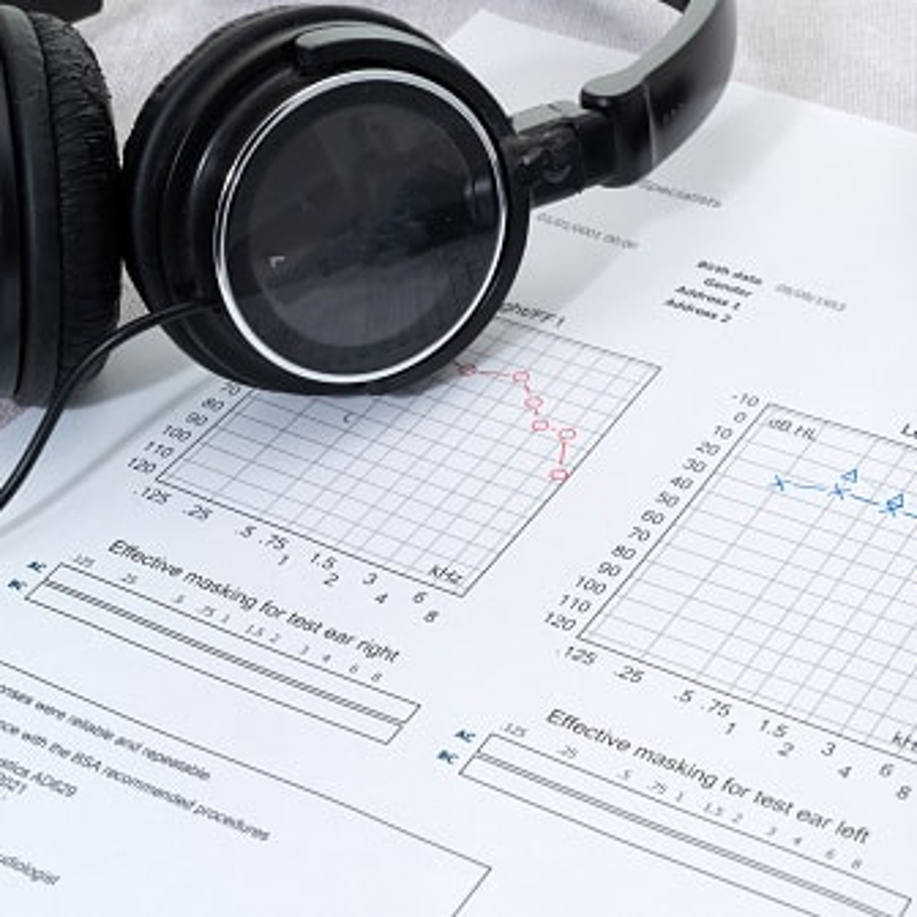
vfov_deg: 20.4
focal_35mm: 85
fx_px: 2548
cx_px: 689
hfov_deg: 20.2
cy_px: 457
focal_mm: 66
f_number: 22
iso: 100
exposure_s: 1/5
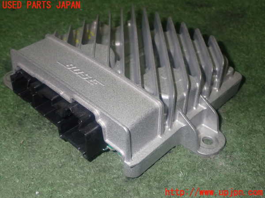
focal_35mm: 44
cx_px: 132
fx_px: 337
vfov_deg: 32.9
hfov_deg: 42.9
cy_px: 99
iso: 500
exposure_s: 1/40
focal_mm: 7.84
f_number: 9
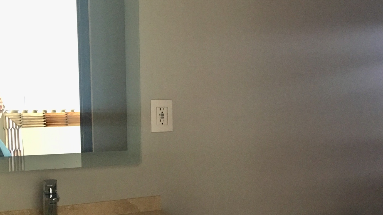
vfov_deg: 25.3
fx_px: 477
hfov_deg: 43.5
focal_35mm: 47
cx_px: 233
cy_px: 145
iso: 100
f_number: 2.2
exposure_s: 1/10
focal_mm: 4.15
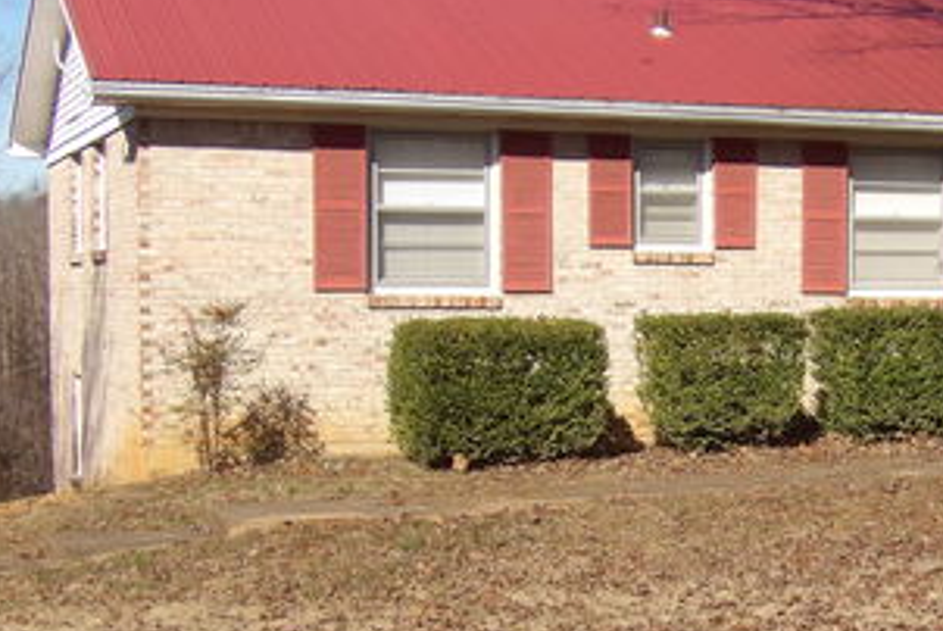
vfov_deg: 16.8
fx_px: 2124
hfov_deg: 24.7
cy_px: 475
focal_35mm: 81
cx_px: 734
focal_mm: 8.2
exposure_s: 1/495
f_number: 5.4
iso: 100
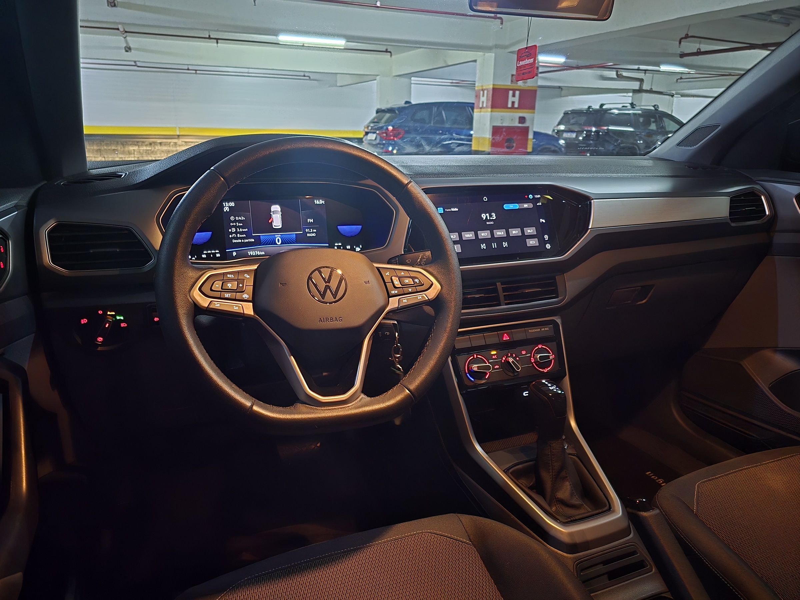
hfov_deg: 73.9
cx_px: 400
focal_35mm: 23
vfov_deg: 58.9
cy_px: 300
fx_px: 532
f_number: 1.7
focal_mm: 6.3
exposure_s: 1/24
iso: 2000
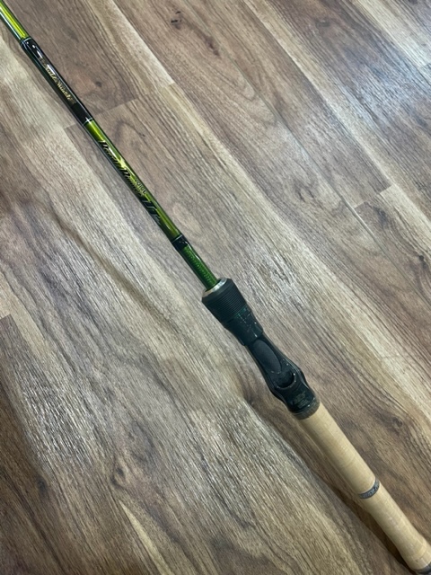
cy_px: 288
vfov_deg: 67.3
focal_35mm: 26
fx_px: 432
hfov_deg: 53.1
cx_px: 216
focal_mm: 4.2
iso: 80
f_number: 1.6
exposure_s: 1/60
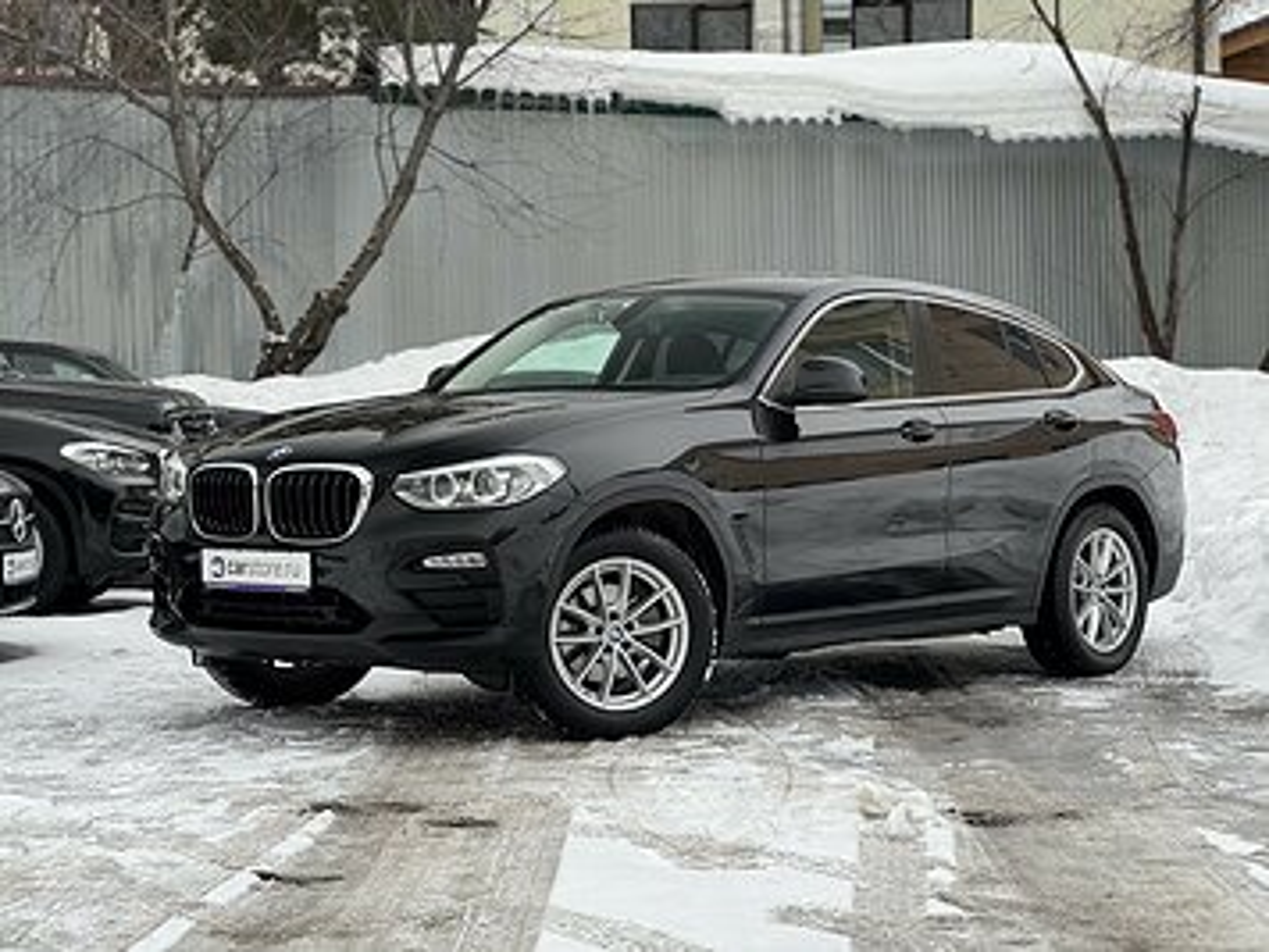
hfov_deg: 25.3
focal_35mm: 77
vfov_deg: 19.1
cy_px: 476
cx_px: 634
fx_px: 2823
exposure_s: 1/106
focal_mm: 9
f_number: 2.8
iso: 25
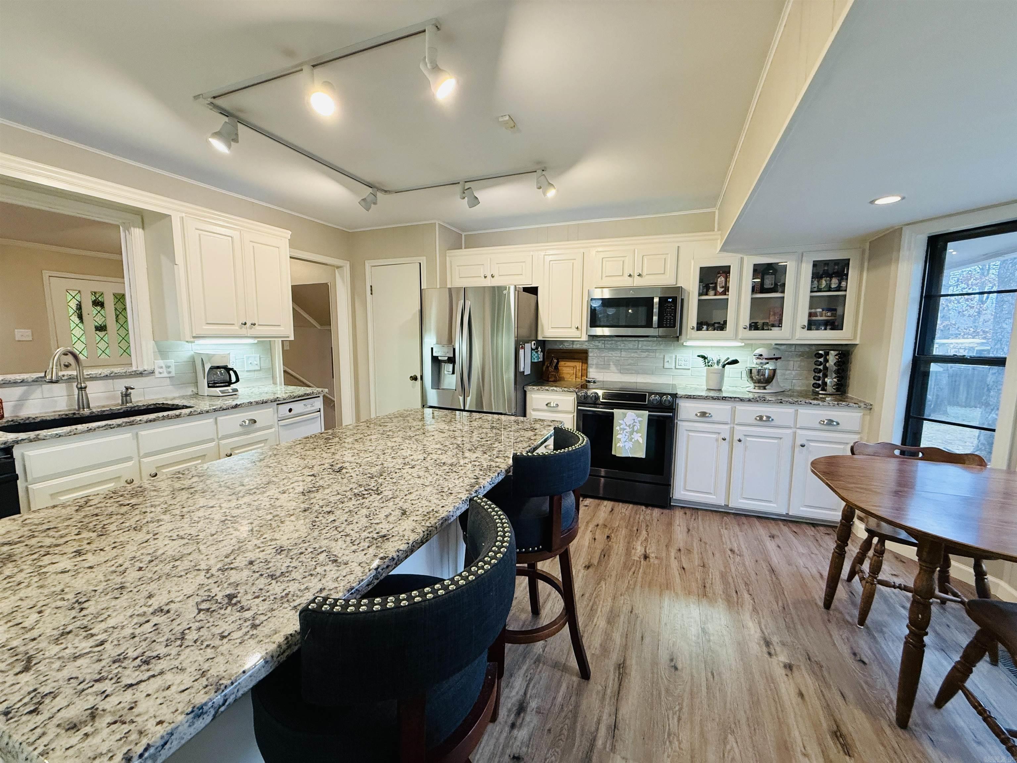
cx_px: 508
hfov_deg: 102.1
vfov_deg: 85.7
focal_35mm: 14
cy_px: 382
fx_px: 411
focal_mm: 2.22
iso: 250
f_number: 2.2
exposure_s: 1/60
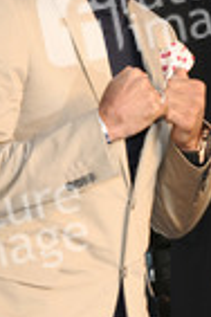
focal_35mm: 341
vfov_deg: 6.0
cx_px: 218
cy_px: 126
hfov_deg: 4.0
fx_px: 2998
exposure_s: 1/160
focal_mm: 80
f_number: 5.6
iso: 320
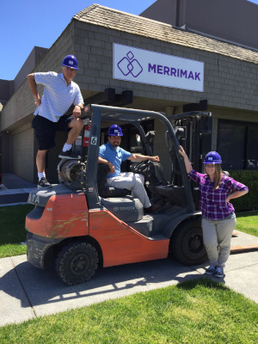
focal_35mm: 29
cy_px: 172
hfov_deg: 48.2
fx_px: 288
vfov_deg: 61.7
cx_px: 129
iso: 32
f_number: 2.2
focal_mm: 4.15
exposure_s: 1/920
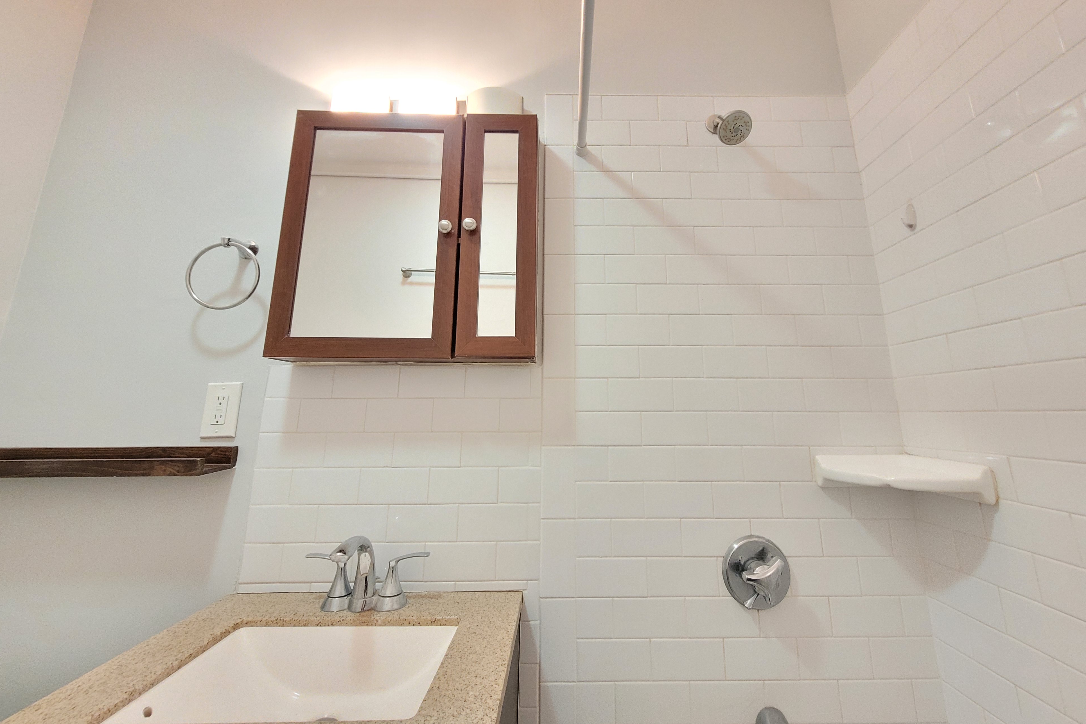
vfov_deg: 80.9
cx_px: 555
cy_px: 323
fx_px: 422
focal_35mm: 14
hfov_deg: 104.2
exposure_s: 1/30
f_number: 2.2
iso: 400
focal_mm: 1.74
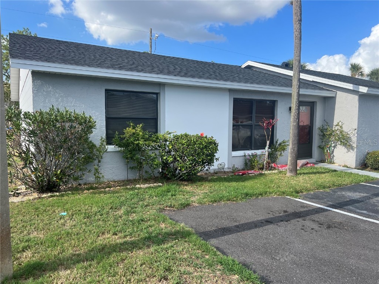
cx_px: 190
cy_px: 142
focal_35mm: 26
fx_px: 285
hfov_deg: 67.3
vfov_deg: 53.1
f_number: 1.5
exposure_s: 1/2123
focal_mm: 5.7
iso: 50
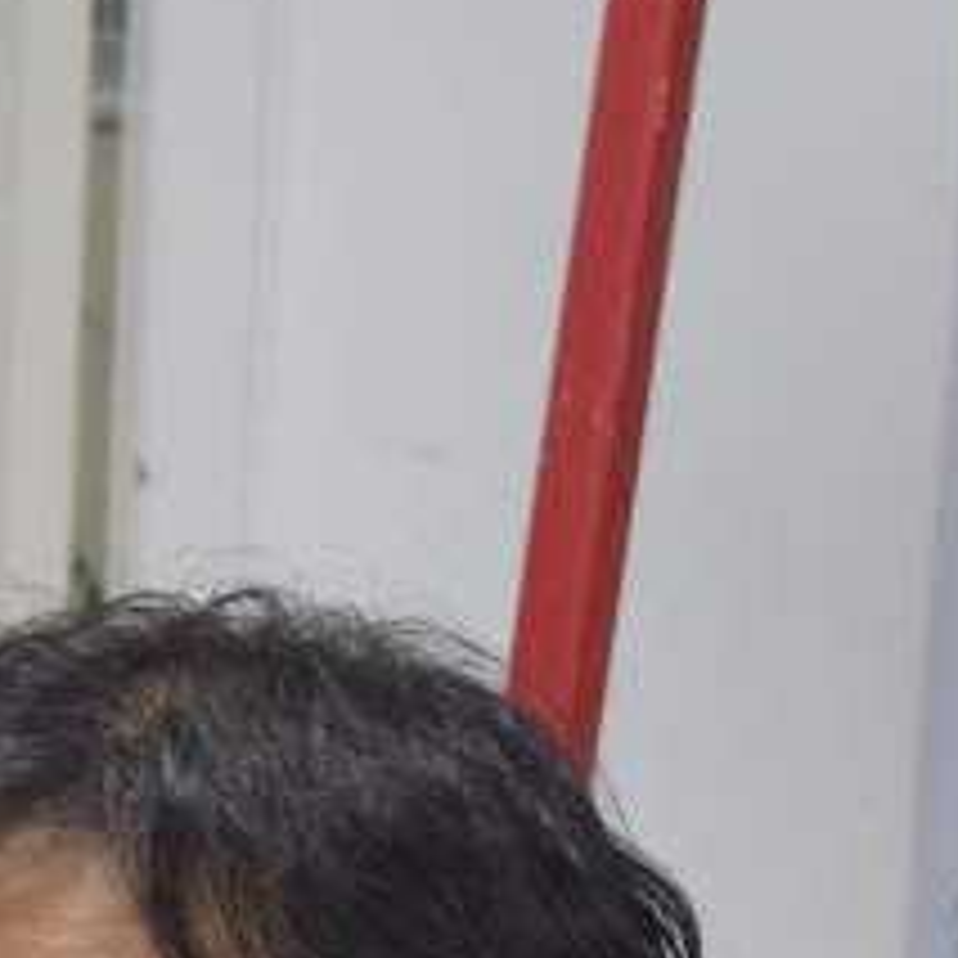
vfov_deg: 6.3
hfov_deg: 6.2
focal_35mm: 276
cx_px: -796
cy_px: 1433
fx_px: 8643
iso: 720
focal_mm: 45
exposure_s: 1/30
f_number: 5
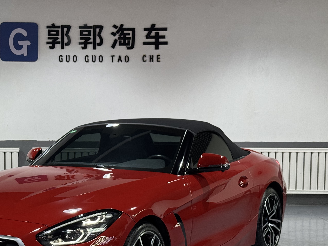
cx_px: 82
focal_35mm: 76
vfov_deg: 19.3
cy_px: 166
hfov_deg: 25.4
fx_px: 720
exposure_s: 1/98
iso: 80
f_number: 1.78
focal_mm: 6.76
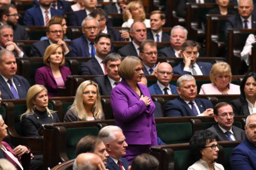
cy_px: 85
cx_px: 128
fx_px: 2133
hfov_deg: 6.9
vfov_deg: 4.6
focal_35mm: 300
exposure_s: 1/250
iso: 2000
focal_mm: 200
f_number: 4
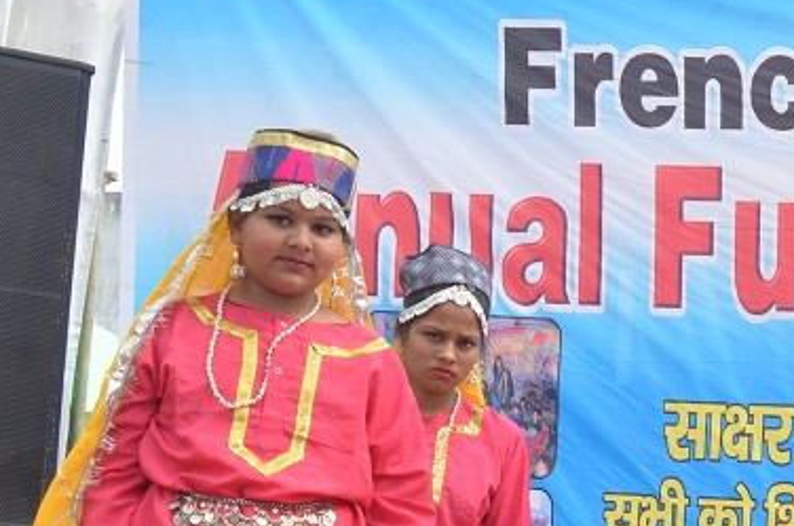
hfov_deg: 16.0
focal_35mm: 120
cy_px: 644
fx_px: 2632
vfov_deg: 11.2
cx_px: 1126
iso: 320
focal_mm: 25
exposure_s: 1/160
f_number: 10
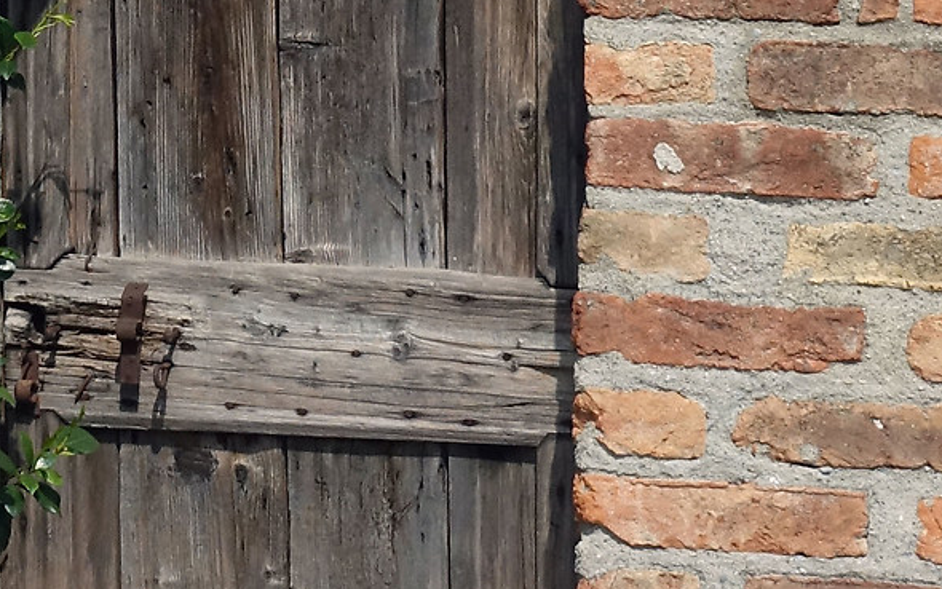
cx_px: 174
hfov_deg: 12.3
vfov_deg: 7.6
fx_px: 4365
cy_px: -233
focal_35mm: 170
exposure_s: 1/1000
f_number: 8
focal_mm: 15.17
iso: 400
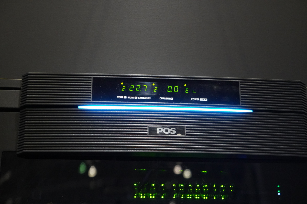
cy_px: 102
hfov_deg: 25.1
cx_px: 154
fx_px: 691
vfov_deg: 16.9
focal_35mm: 81
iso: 6400
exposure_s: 1/100
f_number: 5
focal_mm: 54
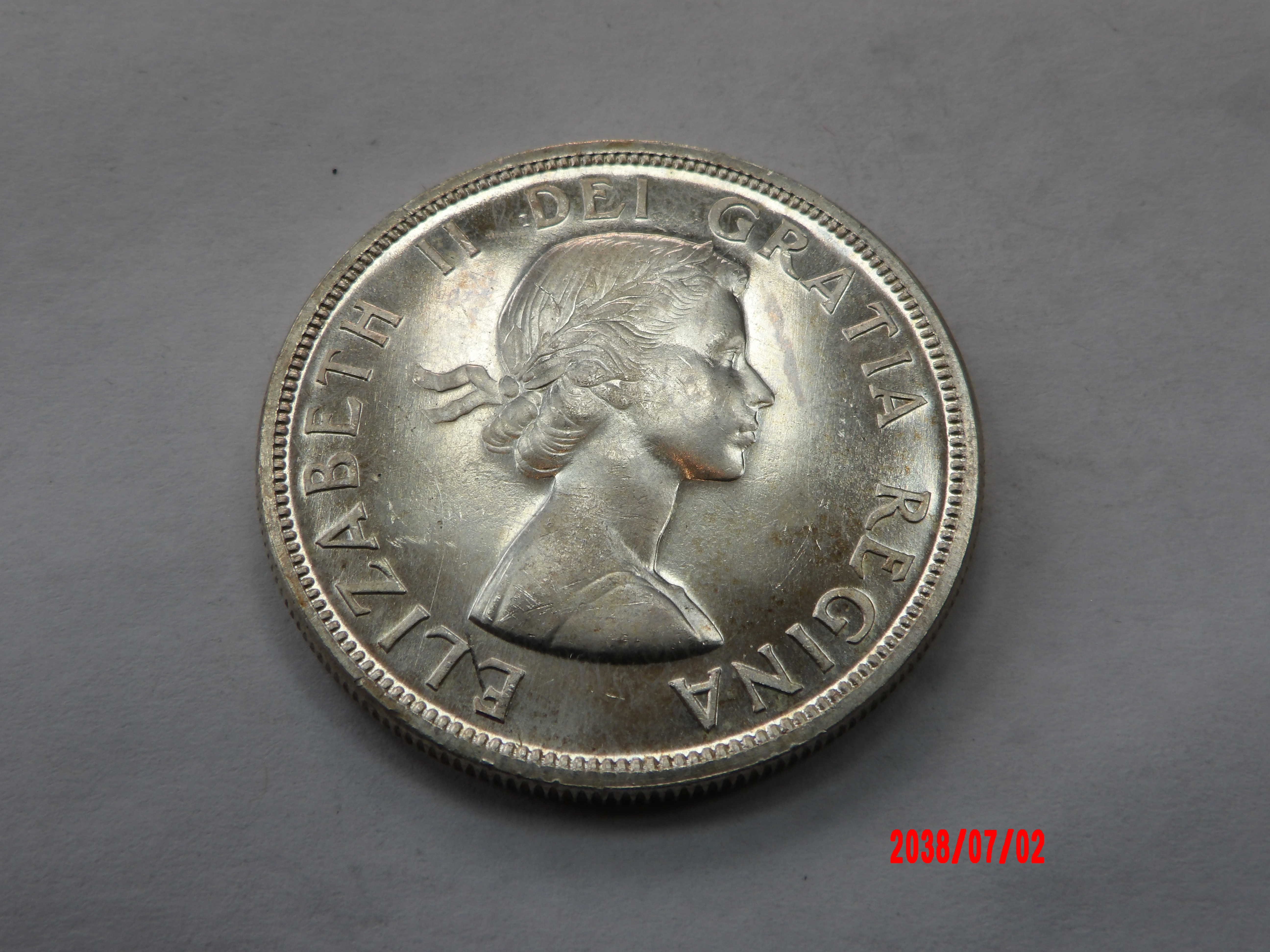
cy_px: 476
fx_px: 1541
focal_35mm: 42
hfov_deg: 44.8
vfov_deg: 34.3
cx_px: 635
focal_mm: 7.6
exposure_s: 1/108
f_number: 4.9
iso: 100
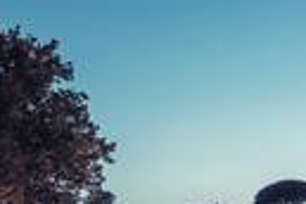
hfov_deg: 9.1
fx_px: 1785
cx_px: 650
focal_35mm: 210
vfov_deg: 6.4
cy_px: 361
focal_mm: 45
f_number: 8
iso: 64
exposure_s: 5
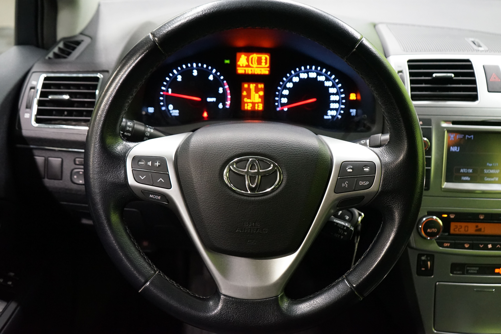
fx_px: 473
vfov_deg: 38.9
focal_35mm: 34
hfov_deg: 55.8
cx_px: 250
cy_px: 167
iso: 5000
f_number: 5
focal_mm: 34
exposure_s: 1/60
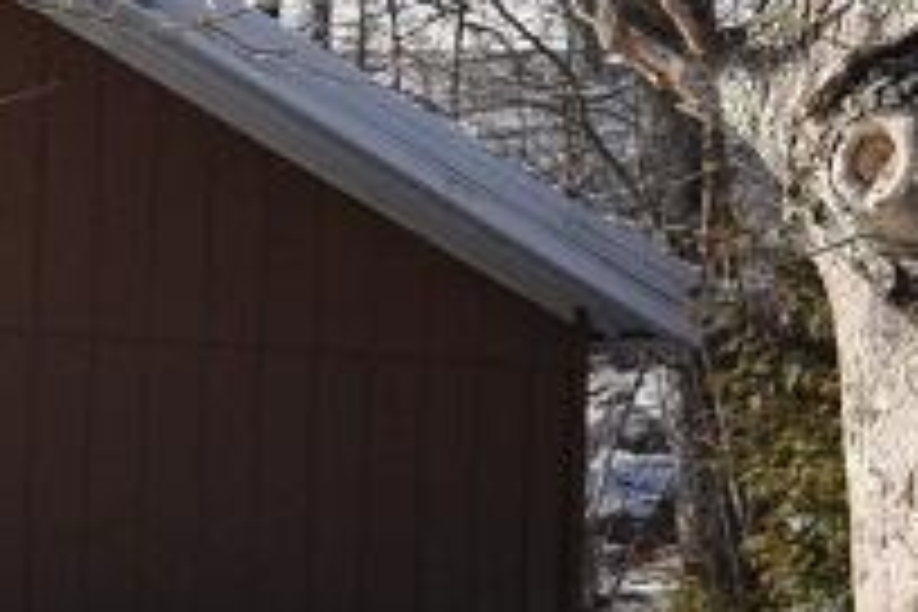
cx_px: -1278
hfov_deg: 6.3
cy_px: 608
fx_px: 8032
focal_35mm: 315
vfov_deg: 4.4
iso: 400
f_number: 13
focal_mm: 40
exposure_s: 1/640
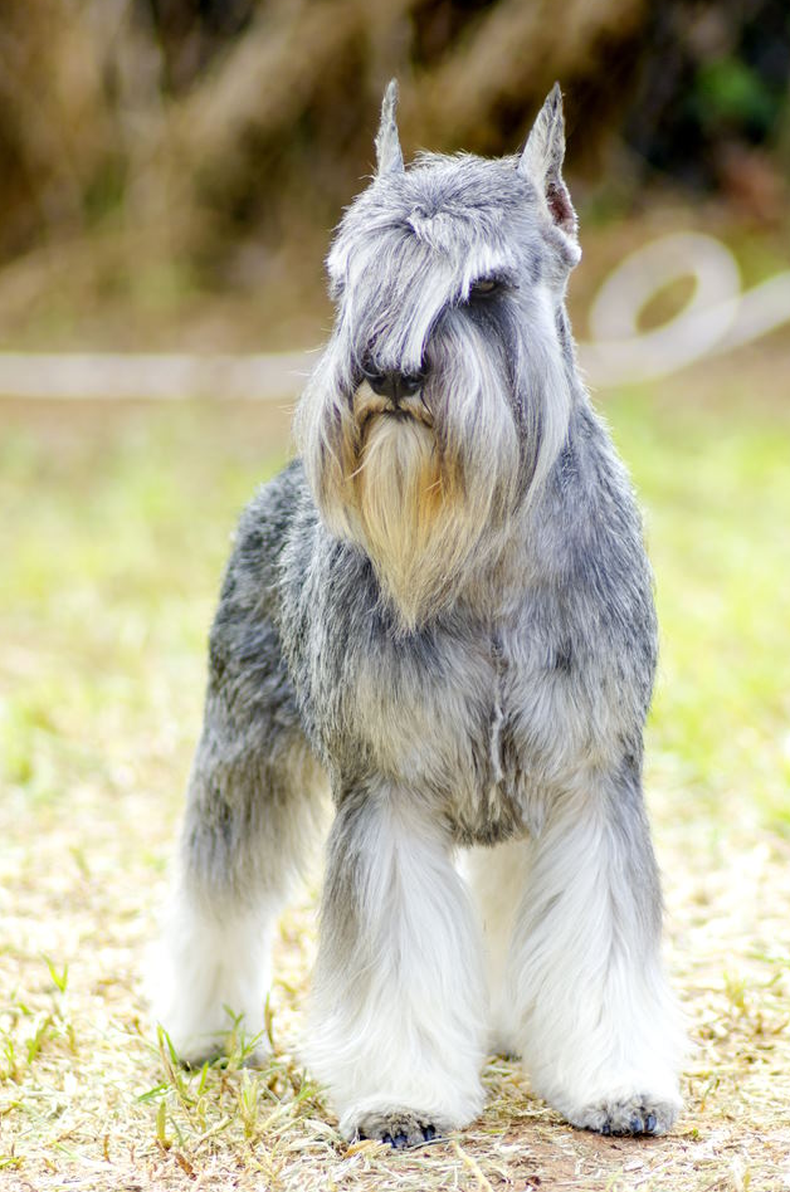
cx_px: 415
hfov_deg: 4.1
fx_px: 10976
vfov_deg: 6.2
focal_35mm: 332
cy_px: 612
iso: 200
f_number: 4.8
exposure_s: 1/250
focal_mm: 210
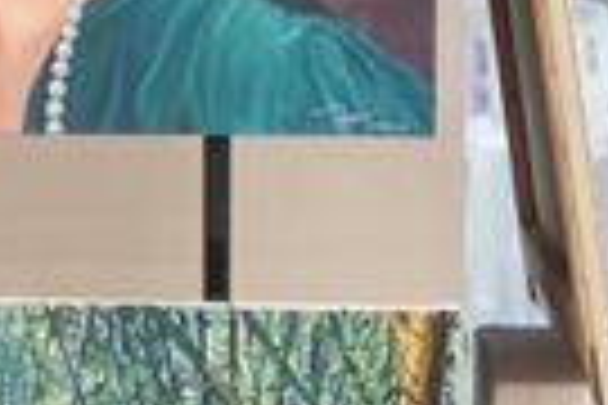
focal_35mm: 778
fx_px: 13139
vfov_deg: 1.8
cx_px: -144
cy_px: 328
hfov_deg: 2.6
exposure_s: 1/125
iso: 1000
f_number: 2.8
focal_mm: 70
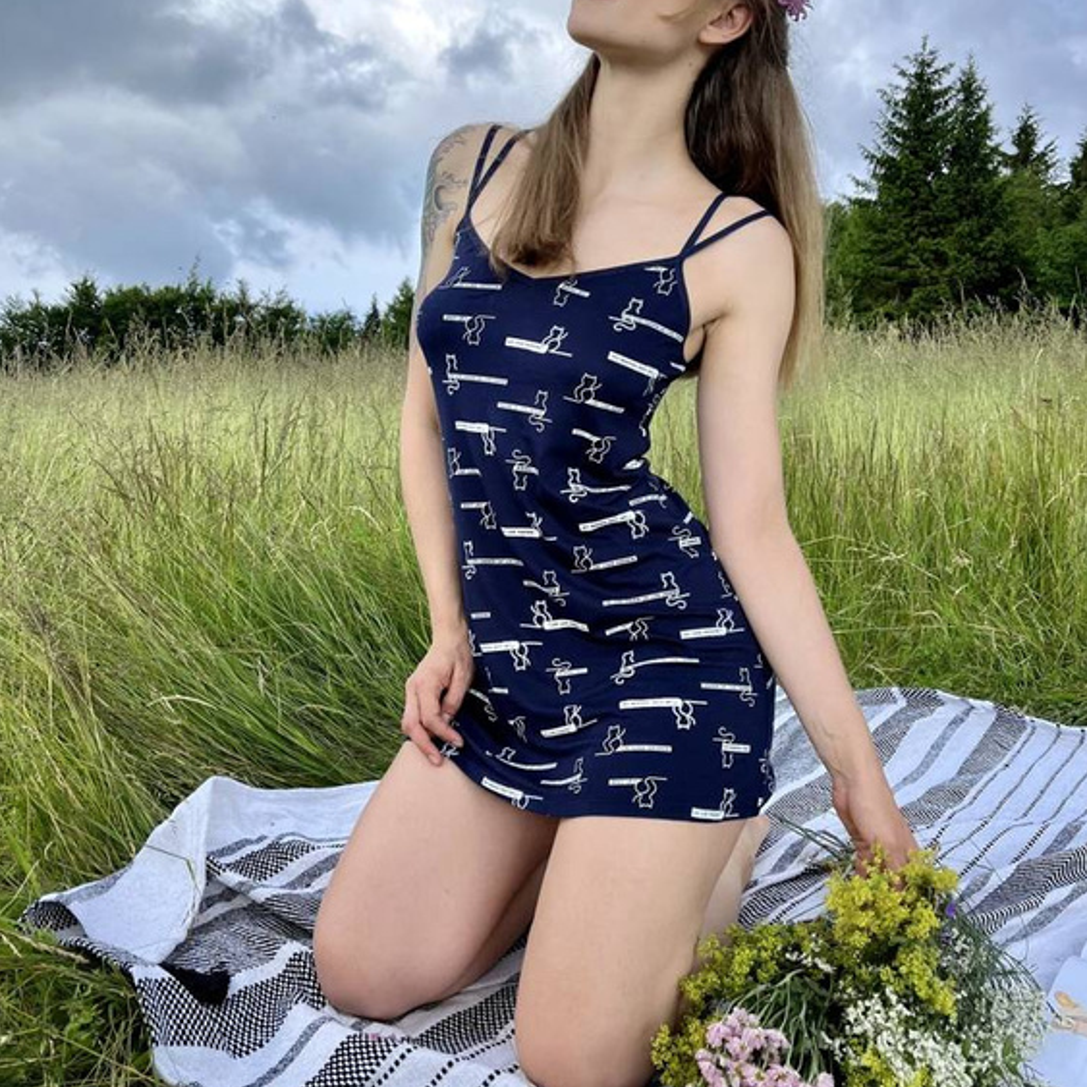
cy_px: 529
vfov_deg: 52.5
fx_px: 1101
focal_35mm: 31
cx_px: 544
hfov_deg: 52.5
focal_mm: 5.1
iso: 50
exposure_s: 1/1086
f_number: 1.6
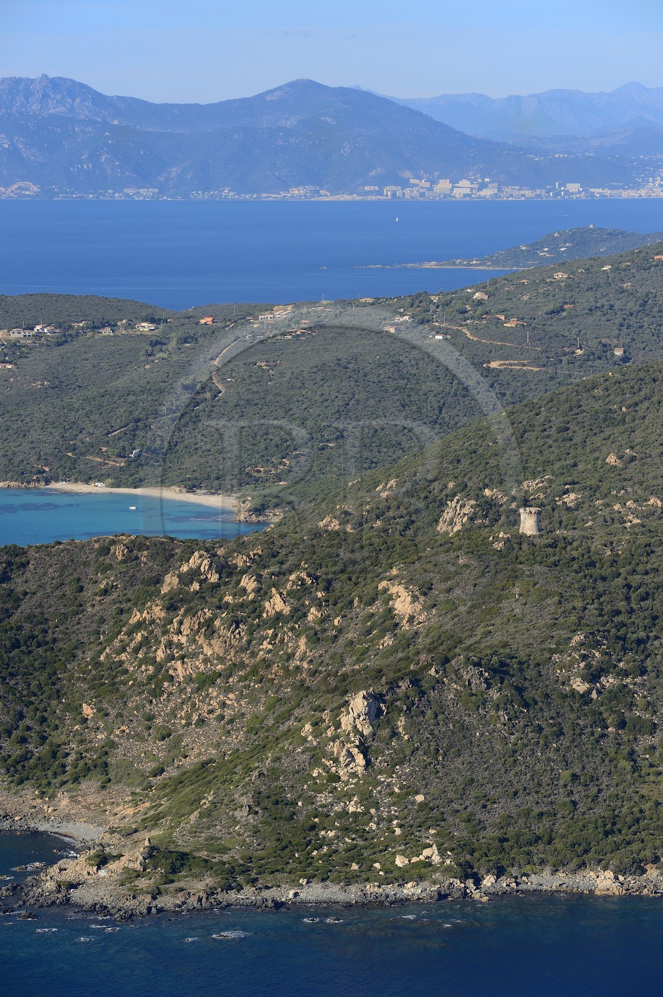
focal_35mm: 135
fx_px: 3736
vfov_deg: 15.2
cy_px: 498
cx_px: 332
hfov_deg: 10.1
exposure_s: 1/1000
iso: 400
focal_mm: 135
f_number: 9
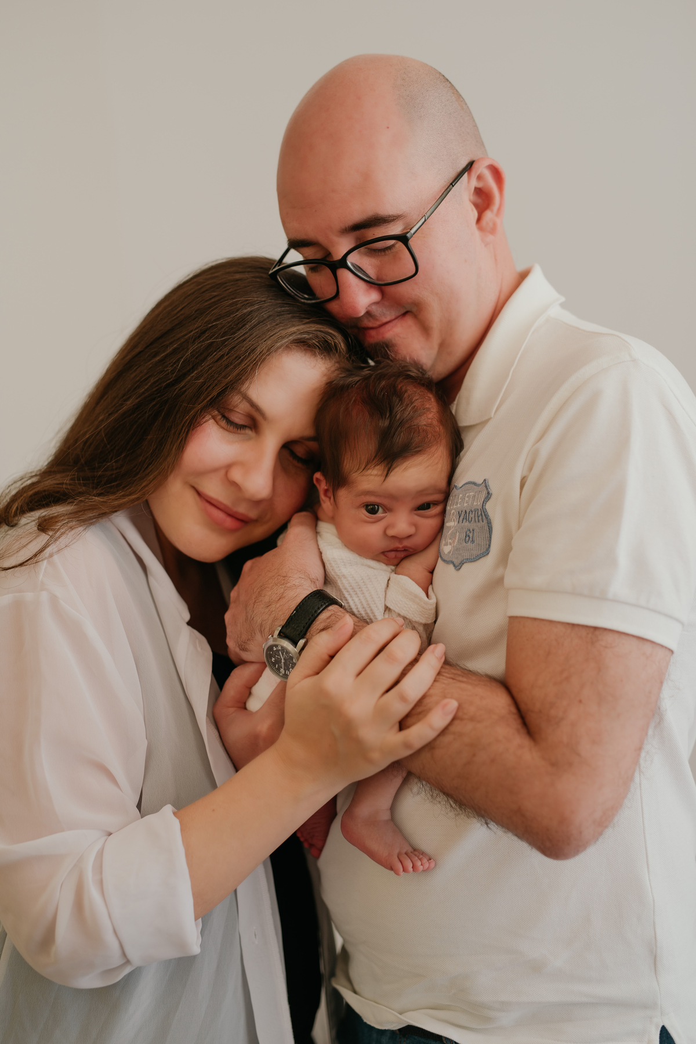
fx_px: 1449
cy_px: 522
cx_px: 348
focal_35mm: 50
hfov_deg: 27.0
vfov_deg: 39.6
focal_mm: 50
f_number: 2.5
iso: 125
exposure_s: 1/100
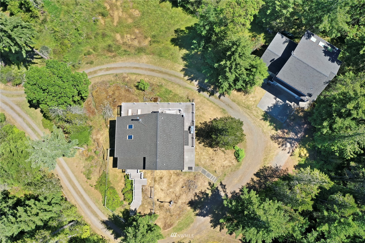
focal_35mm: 28
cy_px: 122
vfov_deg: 46.4
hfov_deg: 65.5
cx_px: 182
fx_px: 284
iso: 100
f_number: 5
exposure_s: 1/120
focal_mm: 10.26
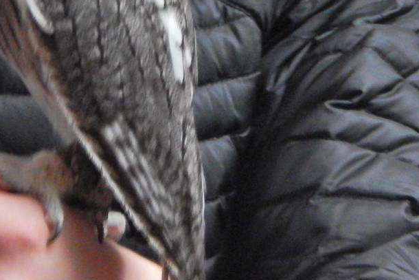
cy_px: -32
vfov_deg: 2.4
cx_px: 65
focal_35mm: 570
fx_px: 6635
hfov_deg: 3.6
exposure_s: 1/10
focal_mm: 37.1
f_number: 5.4
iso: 800
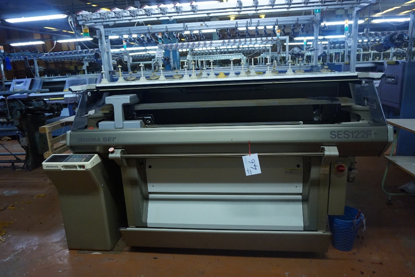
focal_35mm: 26
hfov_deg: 70.4
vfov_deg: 50.4
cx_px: 208
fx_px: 294
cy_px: 138
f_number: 3.5
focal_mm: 17
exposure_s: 1/160
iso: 2500
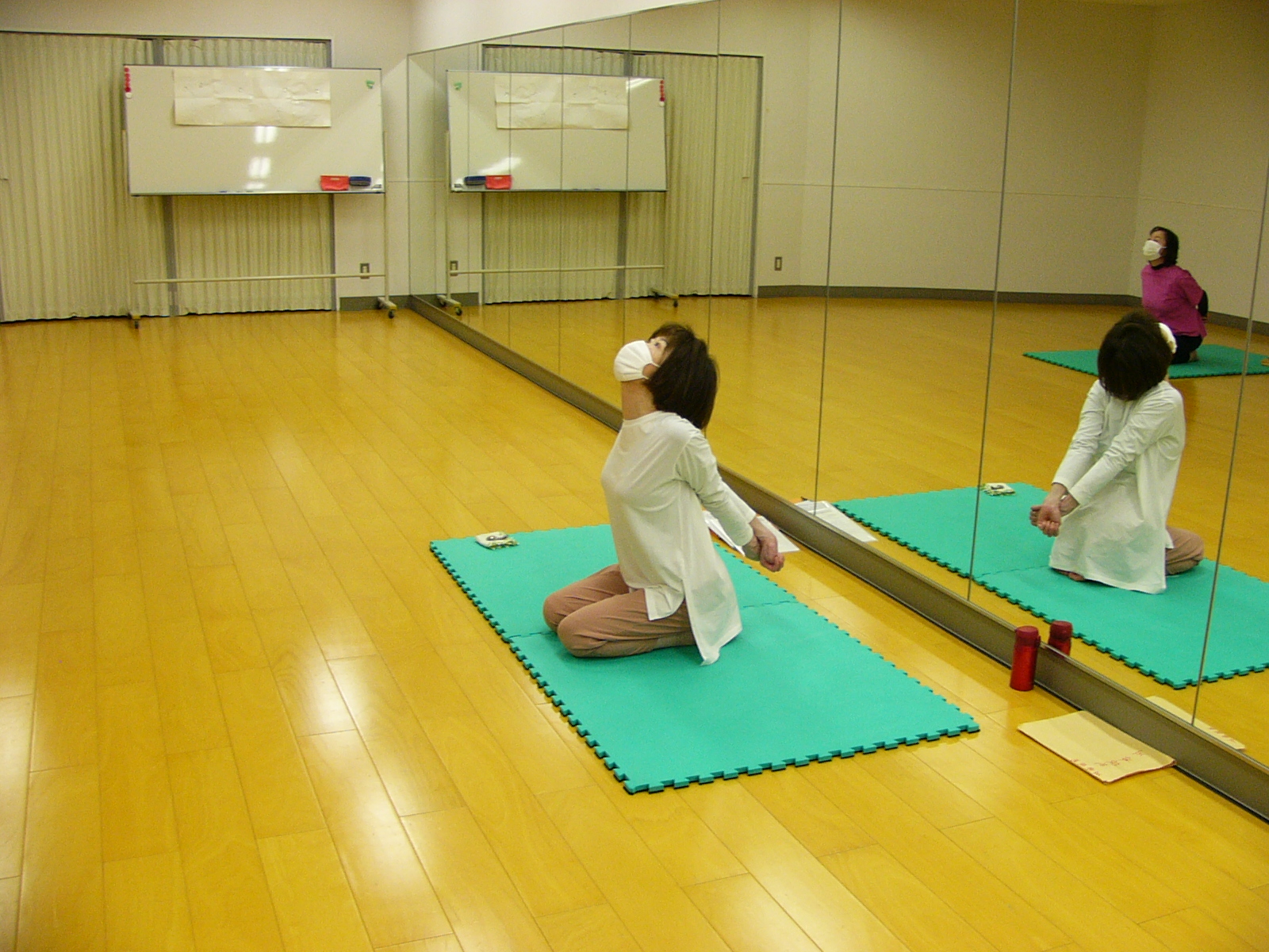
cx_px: 634
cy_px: 476
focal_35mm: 35
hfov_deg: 52.6
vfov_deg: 40.7
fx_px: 1283
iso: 100
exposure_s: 1/60
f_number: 2.8
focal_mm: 4.6
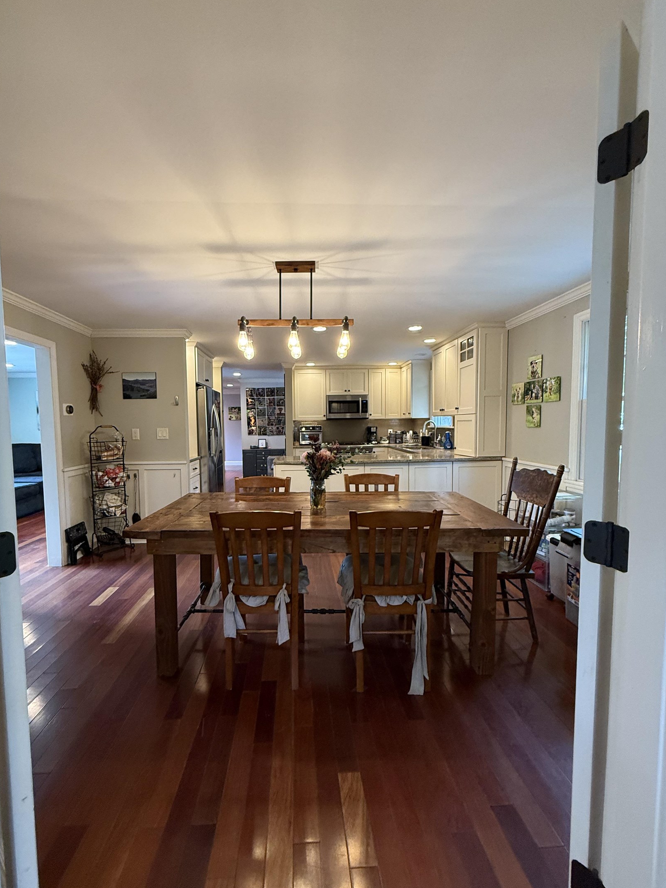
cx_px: 313
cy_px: 450
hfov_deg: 81.7
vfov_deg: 98.2
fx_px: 385
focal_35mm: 15
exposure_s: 1/60
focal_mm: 2.22
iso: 320
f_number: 2.2
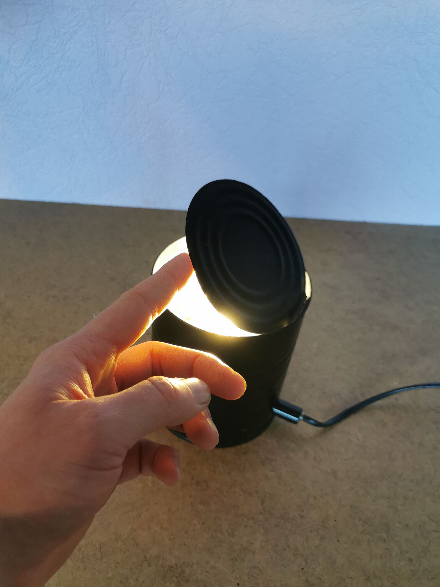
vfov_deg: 58.3
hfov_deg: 45.3
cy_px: 313
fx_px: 525
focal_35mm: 31
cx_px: 190
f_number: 1.8
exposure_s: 1/100
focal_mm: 5.58
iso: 160
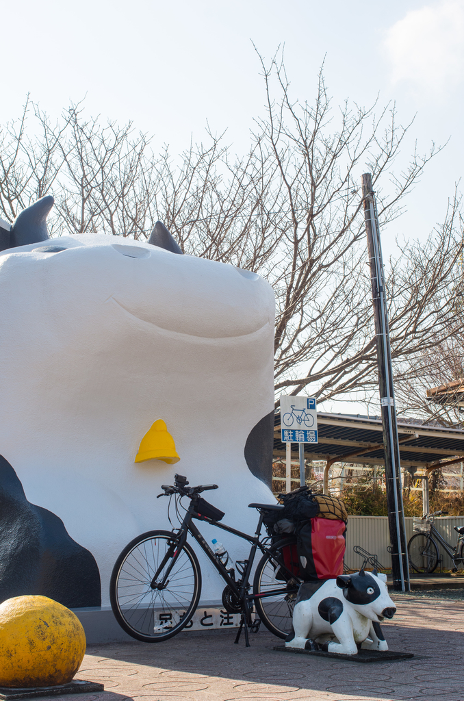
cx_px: 232
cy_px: 350
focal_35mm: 52
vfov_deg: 38.3
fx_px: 1010
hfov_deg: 25.9
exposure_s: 1/250
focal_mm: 35
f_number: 9
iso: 160
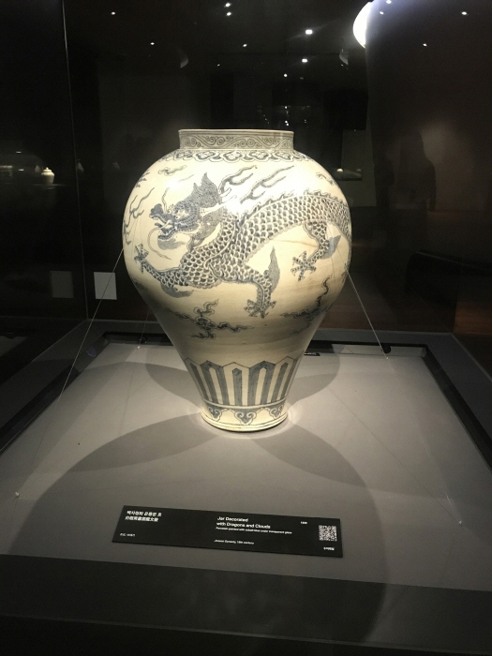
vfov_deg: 63.4
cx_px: 246
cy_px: 328
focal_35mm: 28
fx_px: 531
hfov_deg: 49.7
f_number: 1.8
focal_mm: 3.99
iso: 100
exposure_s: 1/11
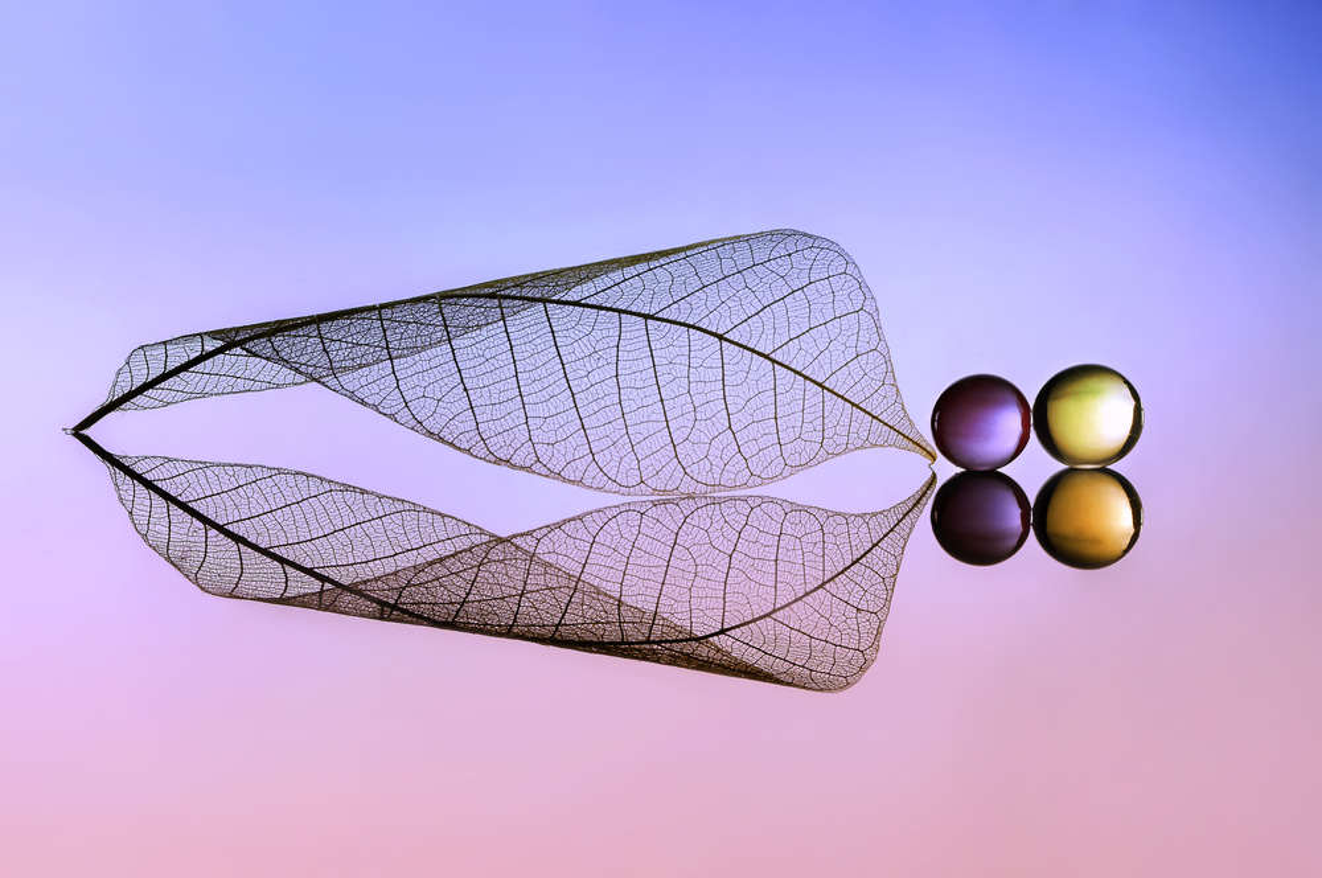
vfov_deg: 8.7
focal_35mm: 158
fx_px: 5776
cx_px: 661
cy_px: 439
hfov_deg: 13.1
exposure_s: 1/3
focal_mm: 105
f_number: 16
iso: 200
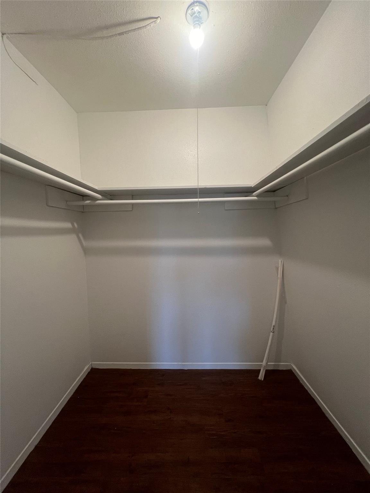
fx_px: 185
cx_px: 185
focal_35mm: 13
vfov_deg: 106.2
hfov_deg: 89.9
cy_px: 246
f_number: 1.8
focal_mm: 1.57
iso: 125
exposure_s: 1/60
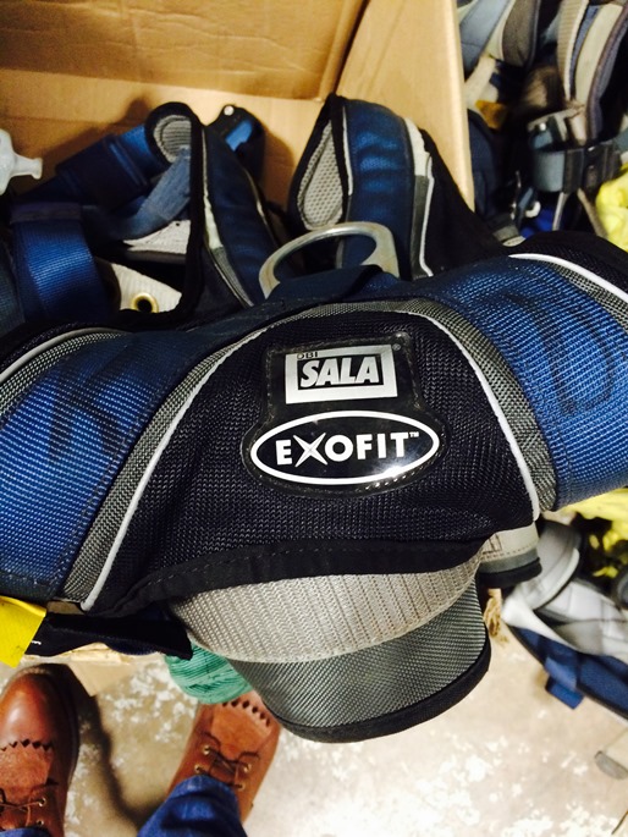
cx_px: 314
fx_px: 701
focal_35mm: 29
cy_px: 418
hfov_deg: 48.2
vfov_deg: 61.7
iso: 250
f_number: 2.2
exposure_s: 1/15
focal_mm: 4.15
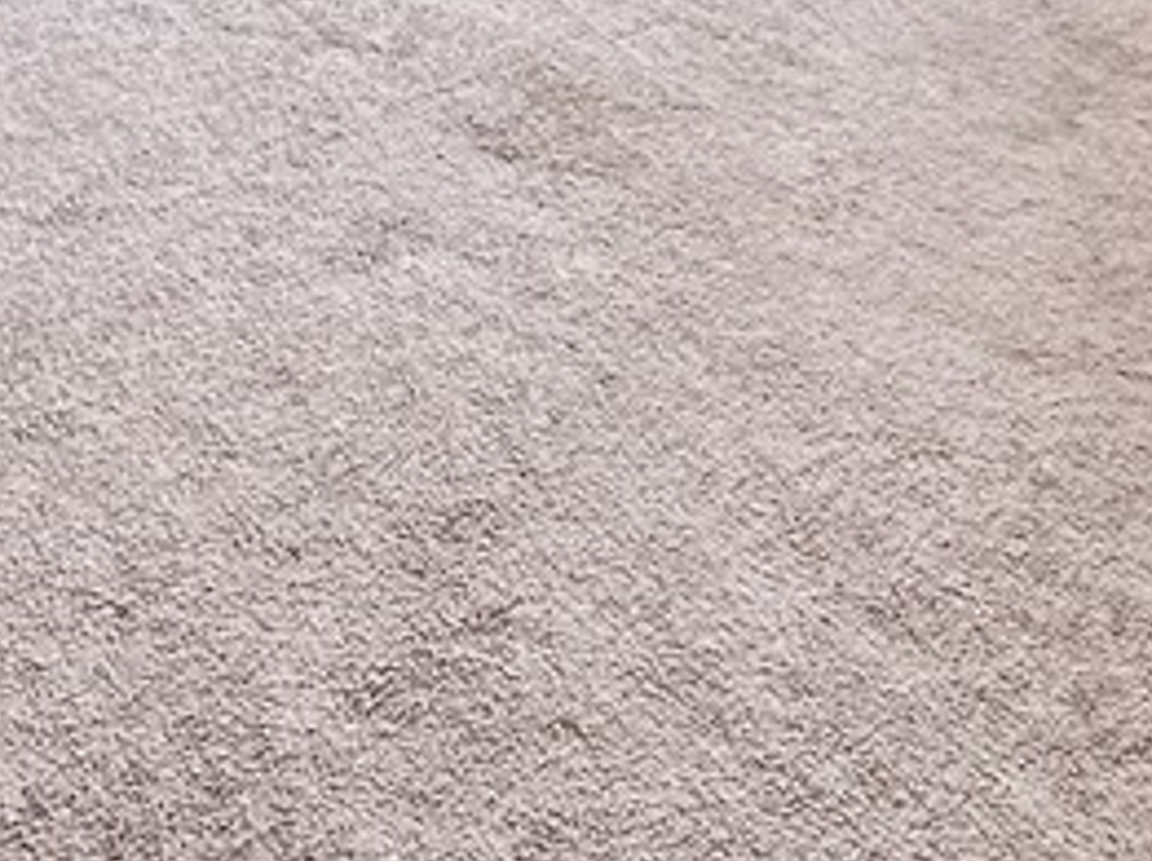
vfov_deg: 21.8
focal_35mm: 55
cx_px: 543
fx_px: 1828
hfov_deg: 35.0
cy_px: -455
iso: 250
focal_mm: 2.22
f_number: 2.2
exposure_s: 1/99
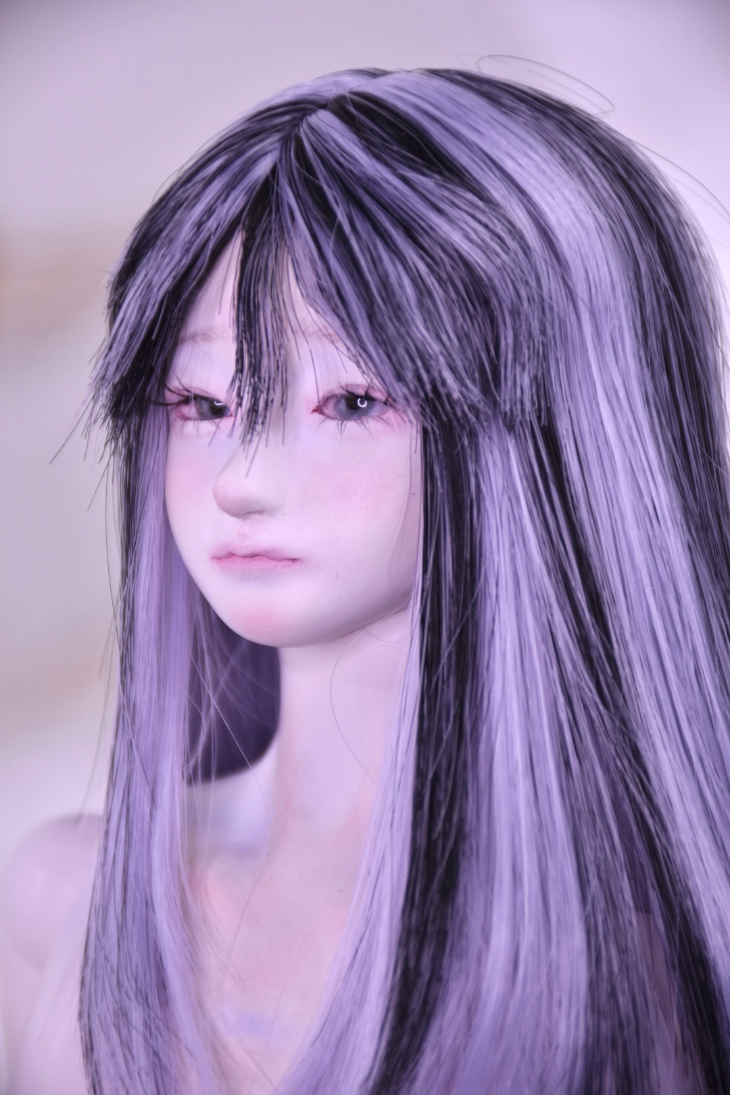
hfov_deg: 6.5
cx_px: 365
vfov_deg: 9.8
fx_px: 6387
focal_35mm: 210
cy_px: 548
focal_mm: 140
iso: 100
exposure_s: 1/30
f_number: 5.6
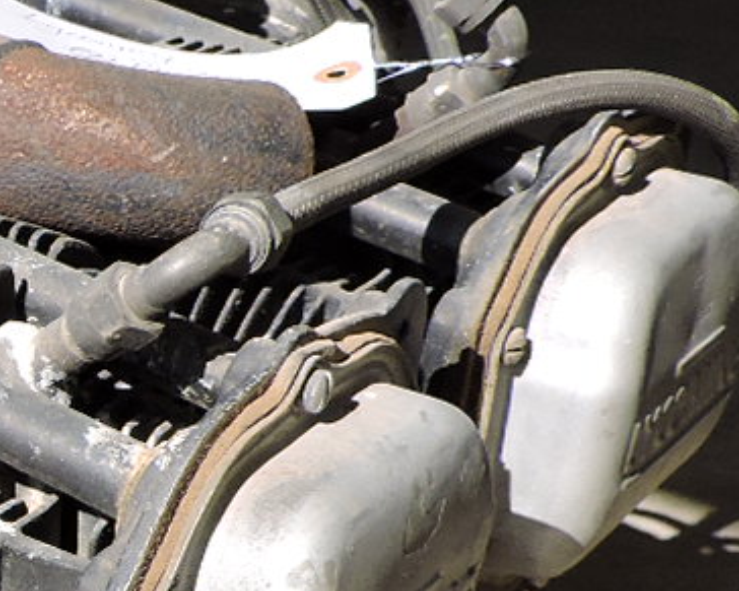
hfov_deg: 16.0
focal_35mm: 103
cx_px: -556
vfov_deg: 14.6
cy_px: 628
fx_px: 2252
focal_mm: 4.3
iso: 100
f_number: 3
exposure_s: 1/800
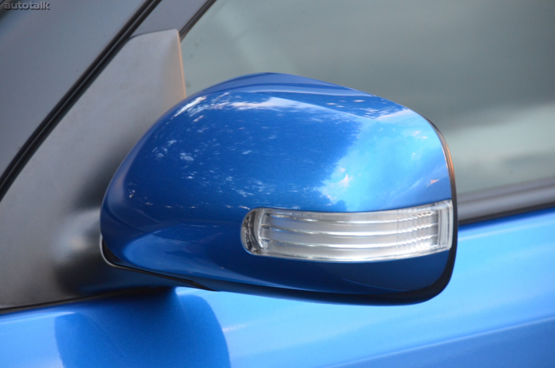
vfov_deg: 4.6
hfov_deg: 6.9
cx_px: 278
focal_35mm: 300
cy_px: 184
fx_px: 4616
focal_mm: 200
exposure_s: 1/60
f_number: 5.6
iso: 1600
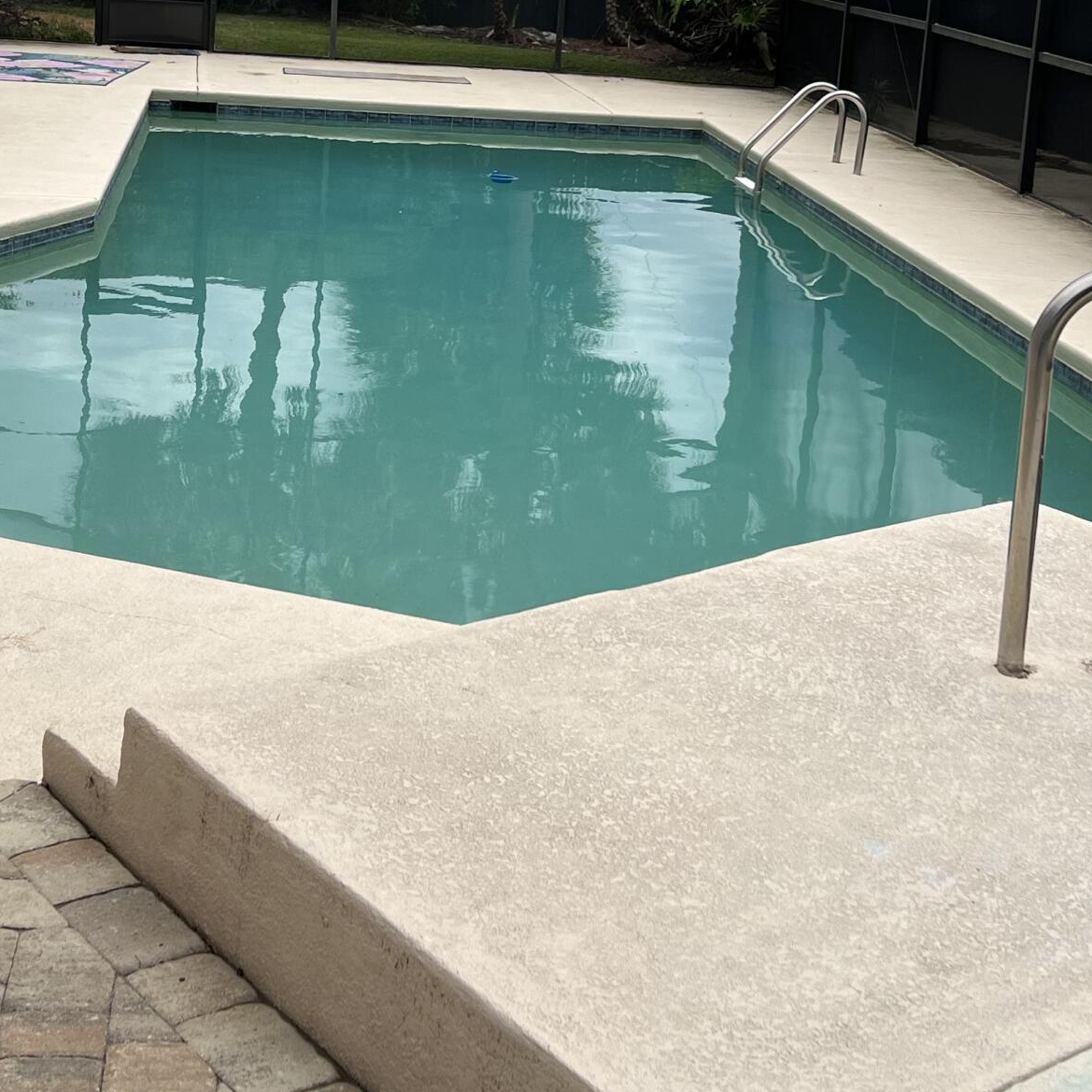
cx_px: 427
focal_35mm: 59
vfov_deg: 28.4
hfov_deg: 29.0
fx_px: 2106
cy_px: 210
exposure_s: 1/2252
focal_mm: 5.7
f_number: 1.5
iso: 50
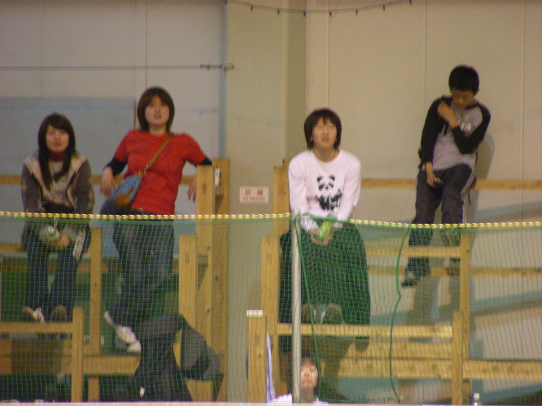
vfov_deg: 3.9
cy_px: 203
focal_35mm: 380
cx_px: 271
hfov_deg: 5.2
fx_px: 5950
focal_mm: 63.3
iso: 315
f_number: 3.5
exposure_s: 1/15
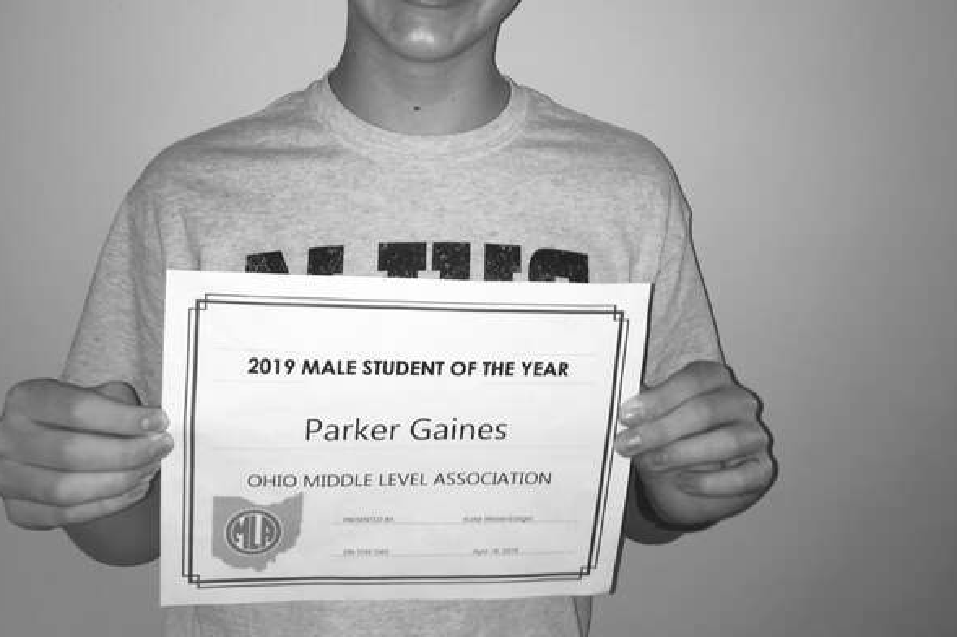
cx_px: 479
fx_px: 1089
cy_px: 169
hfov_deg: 47.4
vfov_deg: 32.1
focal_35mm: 41
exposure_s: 1/20
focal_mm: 4.15
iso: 40
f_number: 2.2
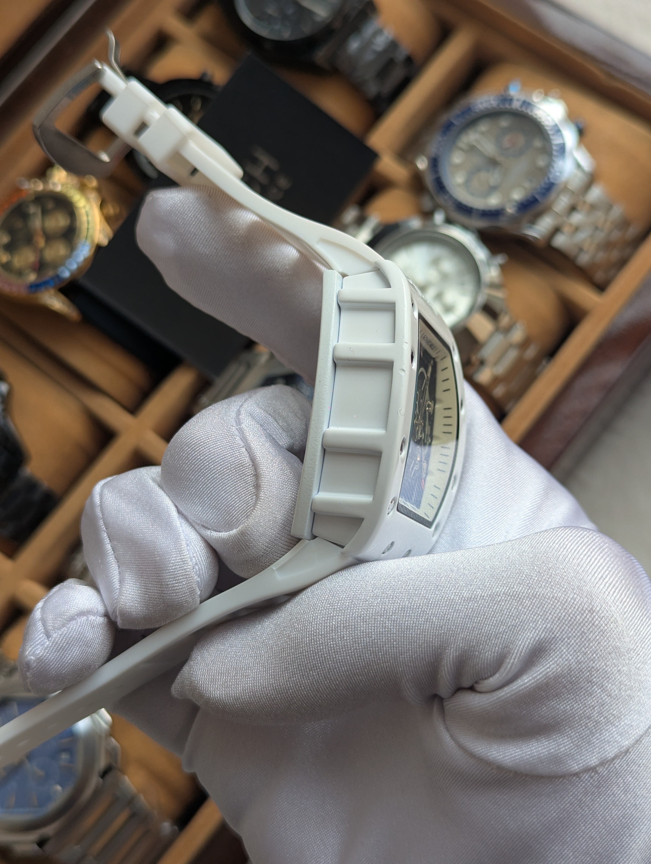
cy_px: 432
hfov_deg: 30.3
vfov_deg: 39.6
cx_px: 326
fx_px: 1201
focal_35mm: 48
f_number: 1.85
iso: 46
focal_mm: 6.81
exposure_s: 1/378
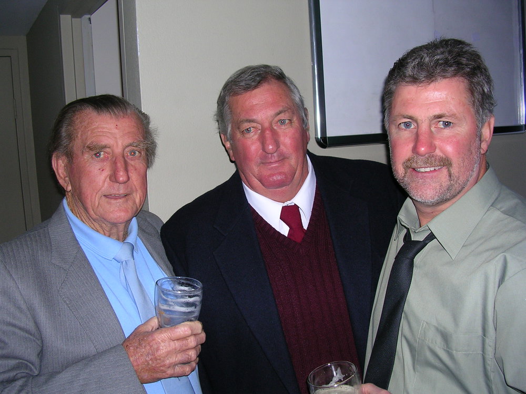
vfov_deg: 37.7
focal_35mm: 38
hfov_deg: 49.0
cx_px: 263
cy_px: 197
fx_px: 577
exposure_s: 1/60.1
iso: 50
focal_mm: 5.8
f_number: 2.8
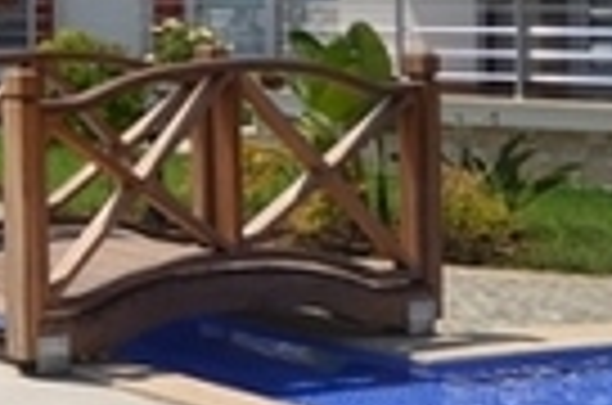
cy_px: -14
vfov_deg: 16.6
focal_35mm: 80
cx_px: -938
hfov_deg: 14.1
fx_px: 1357
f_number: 9
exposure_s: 1/320
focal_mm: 10
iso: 100
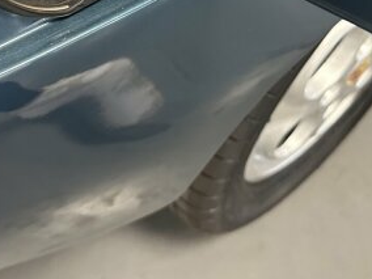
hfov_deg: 35.5
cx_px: 174
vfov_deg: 25.8
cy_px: 8
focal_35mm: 54
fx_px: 580
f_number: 1.78
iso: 500
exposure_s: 1/60
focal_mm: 6.86
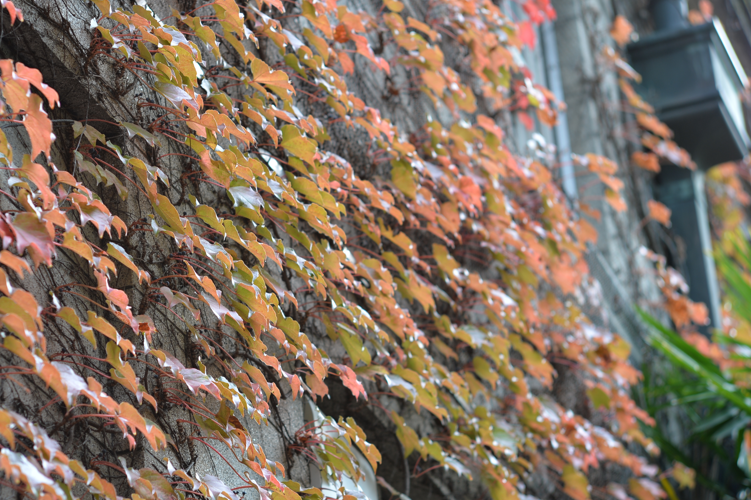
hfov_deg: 14.3
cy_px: 237
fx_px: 2981
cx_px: 285
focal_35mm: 143
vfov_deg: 9.6
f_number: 4
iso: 100
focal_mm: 105
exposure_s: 1/100
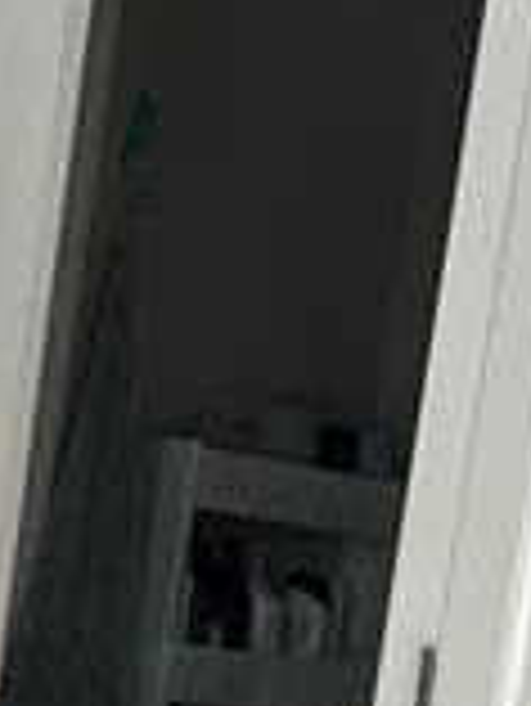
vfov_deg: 15.0
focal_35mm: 127
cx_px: -18
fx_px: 2594
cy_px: 845
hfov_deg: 11.6
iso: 64
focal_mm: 5.1
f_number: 1.6
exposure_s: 1/120
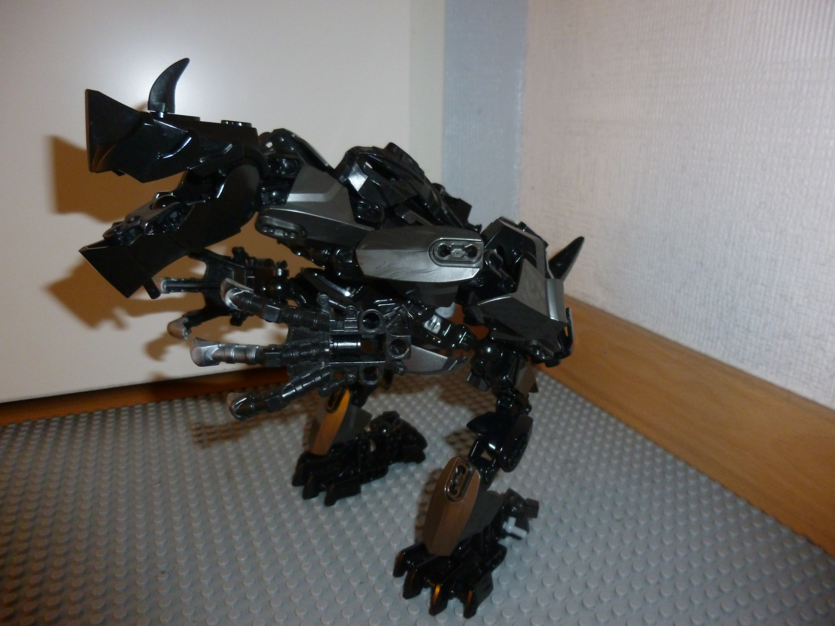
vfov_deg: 54.9
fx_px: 603
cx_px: 418
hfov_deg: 69.4
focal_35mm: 25
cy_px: 313
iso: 250
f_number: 3.1
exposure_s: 1/60
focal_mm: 4.5
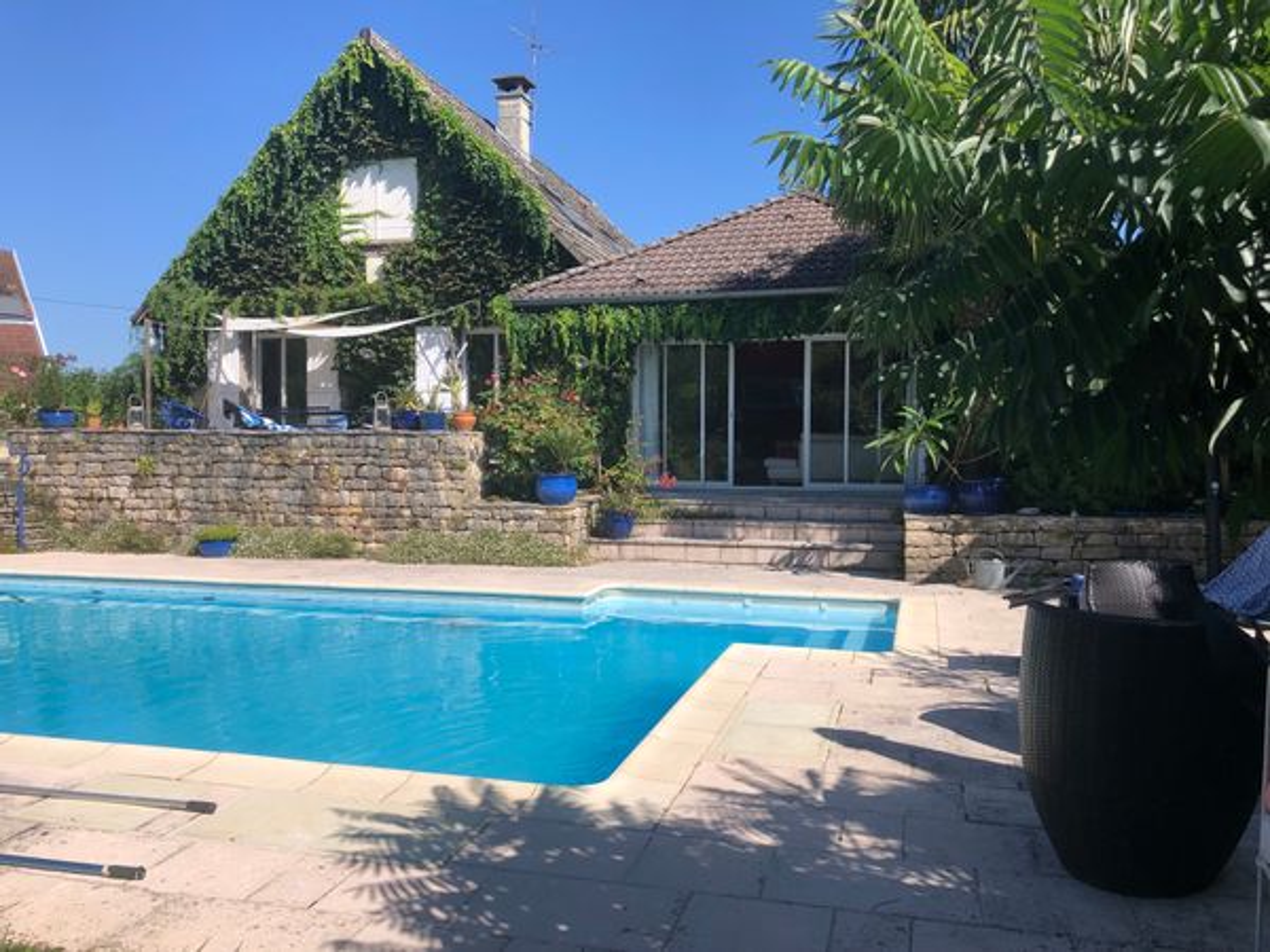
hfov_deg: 63.4
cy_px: 476
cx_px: 635
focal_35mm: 28
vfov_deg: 49.7
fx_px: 1027
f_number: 1.8
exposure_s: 1/2288
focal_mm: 3.99
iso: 20
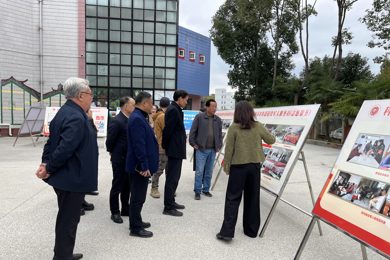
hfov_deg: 65.5
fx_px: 303
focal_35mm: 28
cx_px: 192
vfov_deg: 46.4
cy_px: 141
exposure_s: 1/157
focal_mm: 5.1
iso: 40
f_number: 1.6
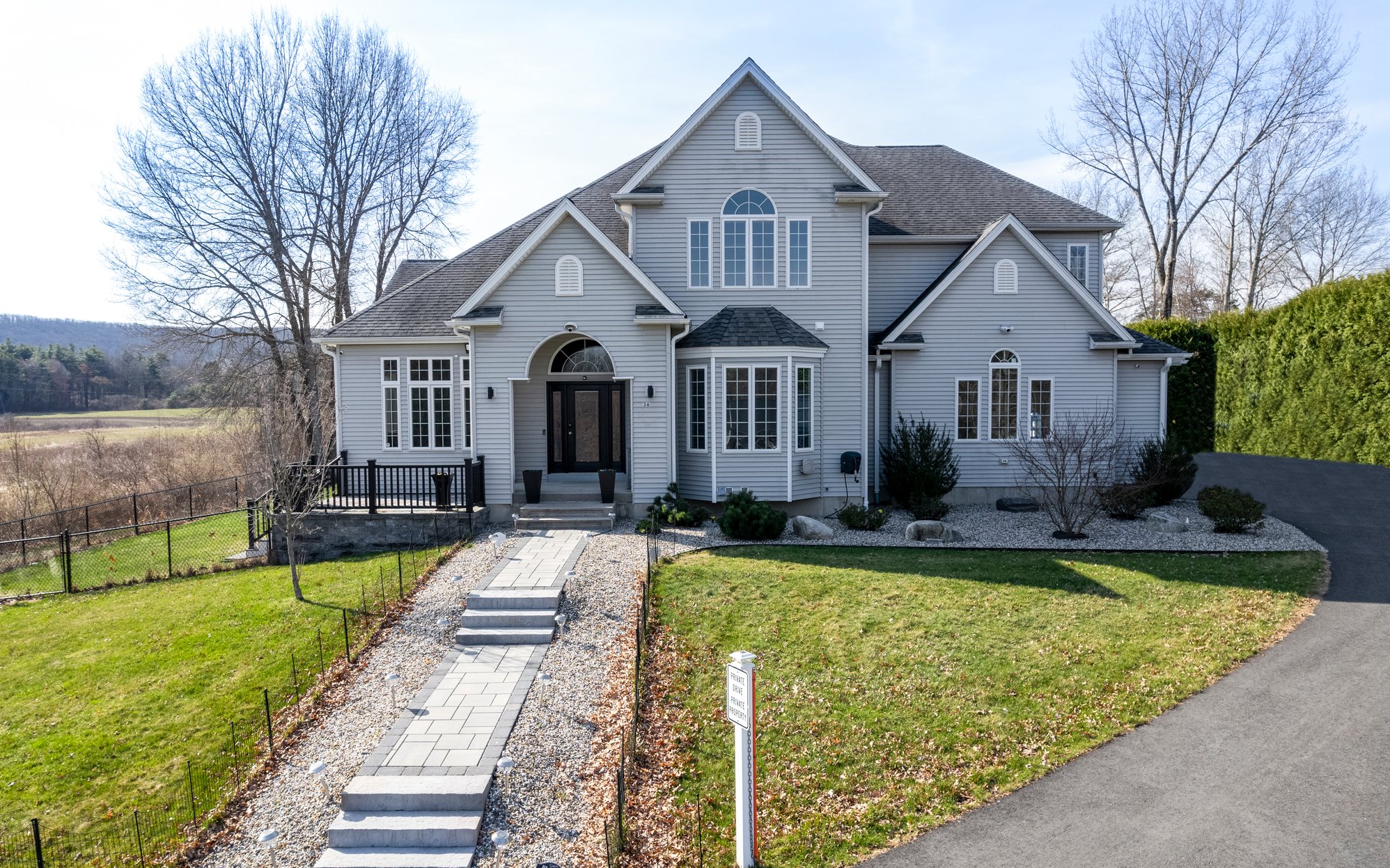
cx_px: 683
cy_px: 443
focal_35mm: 23
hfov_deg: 77.2
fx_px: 871
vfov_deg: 53.0
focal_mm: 8.38
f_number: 2.8
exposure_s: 1/1000
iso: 100
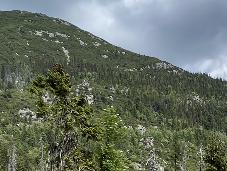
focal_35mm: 58
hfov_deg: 31.4
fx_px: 380
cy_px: 272
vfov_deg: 20.6
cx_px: 212
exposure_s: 1/732
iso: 32
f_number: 1.8
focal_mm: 1.57
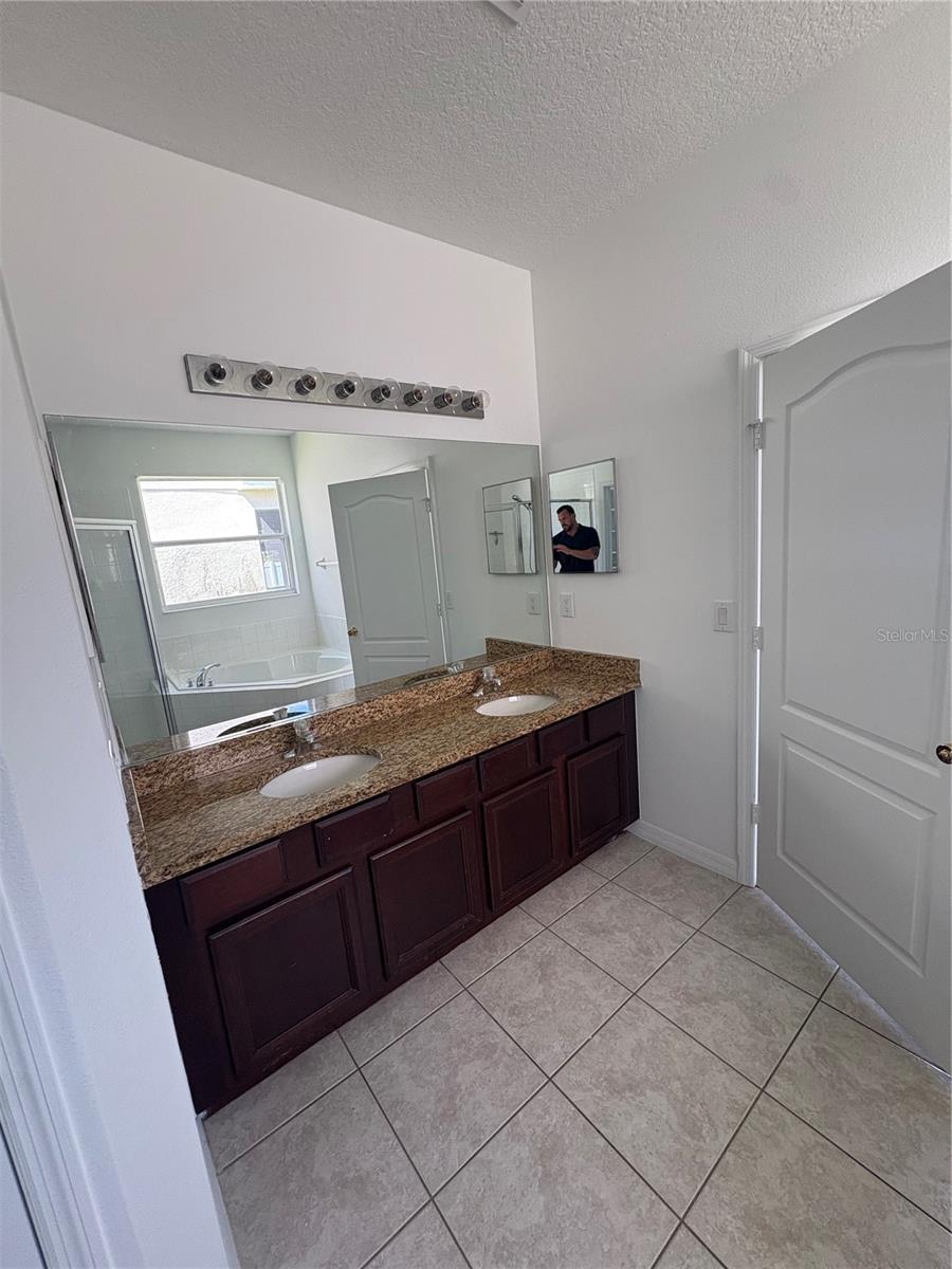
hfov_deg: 85.7
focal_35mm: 14
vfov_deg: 102.1
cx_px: 476
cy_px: 634
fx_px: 513
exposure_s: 1/120
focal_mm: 2.22
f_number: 2.2
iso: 160
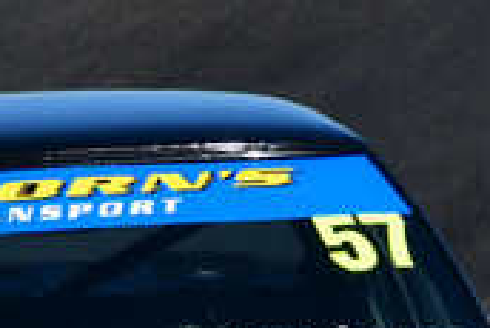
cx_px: -436
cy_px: -60
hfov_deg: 0.7
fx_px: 39968
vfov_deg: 0.5
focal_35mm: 2934
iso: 400
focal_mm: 420
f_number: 13
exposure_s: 1/640
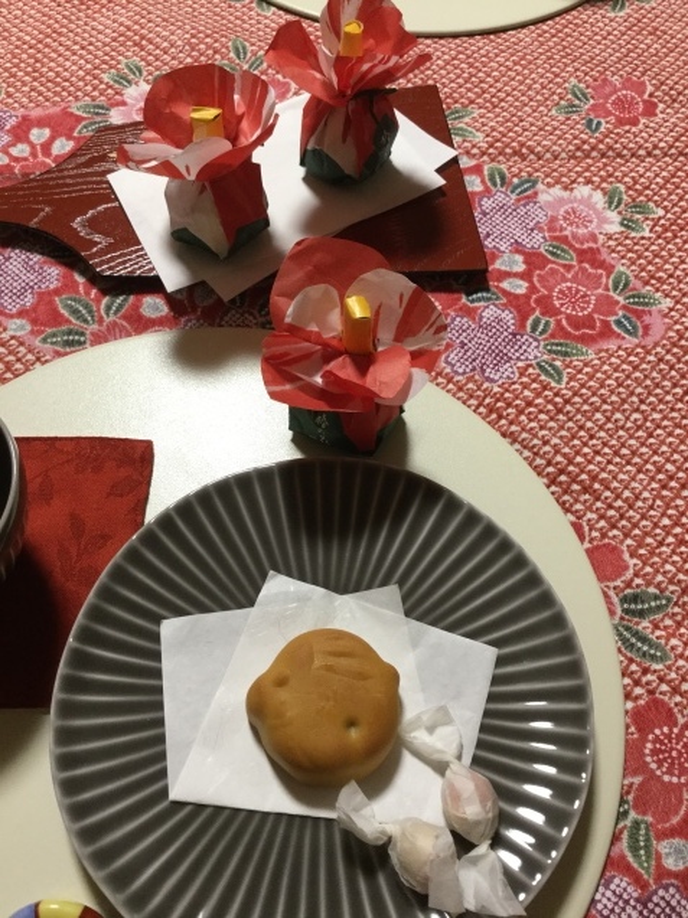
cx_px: 344
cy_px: 459
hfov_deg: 45.4
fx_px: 822
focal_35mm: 31
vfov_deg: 58.4
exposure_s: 1/30
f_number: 2.4
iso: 80
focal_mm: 3.3
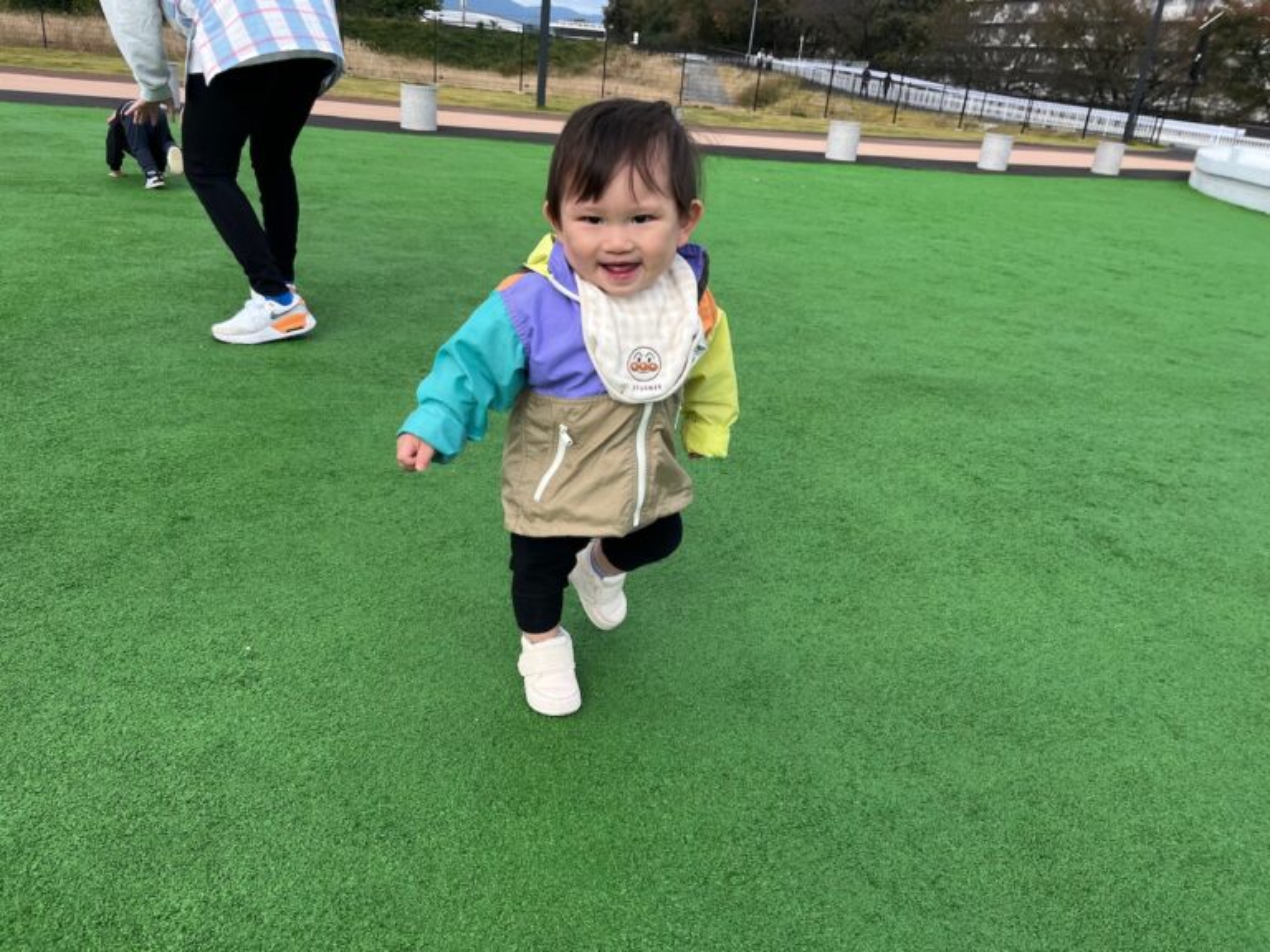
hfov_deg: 67.3
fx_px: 954
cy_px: 476
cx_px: 635
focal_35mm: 26
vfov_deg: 53.1
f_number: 1.6
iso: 50
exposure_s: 1/1832
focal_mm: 5.1
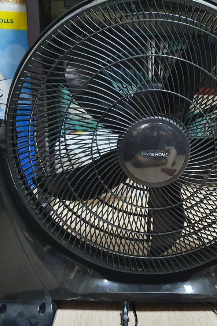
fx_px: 353
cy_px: 175
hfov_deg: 33.4
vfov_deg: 49.5
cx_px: 168
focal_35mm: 39
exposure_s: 1/40
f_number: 1.5
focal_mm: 4.32
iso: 400
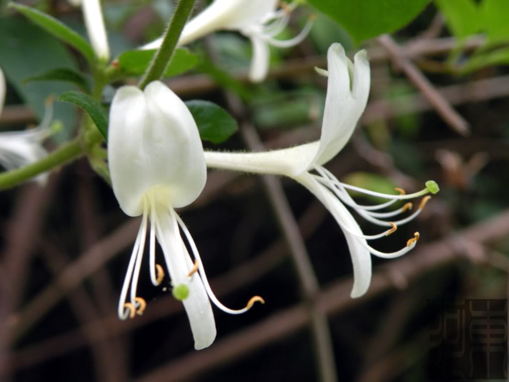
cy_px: 191
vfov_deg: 19.4
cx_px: 254
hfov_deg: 25.7
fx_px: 1118
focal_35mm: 76
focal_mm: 13.4
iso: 152
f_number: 4
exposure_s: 1/64.1
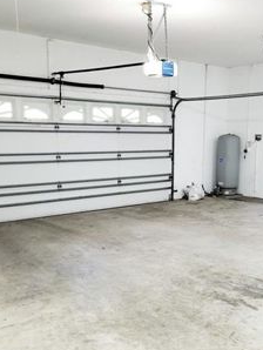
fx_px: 415
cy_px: 220
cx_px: 172
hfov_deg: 34.9
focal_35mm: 41
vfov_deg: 45.3
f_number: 1.8
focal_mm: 5.4
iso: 125
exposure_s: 1/60.2
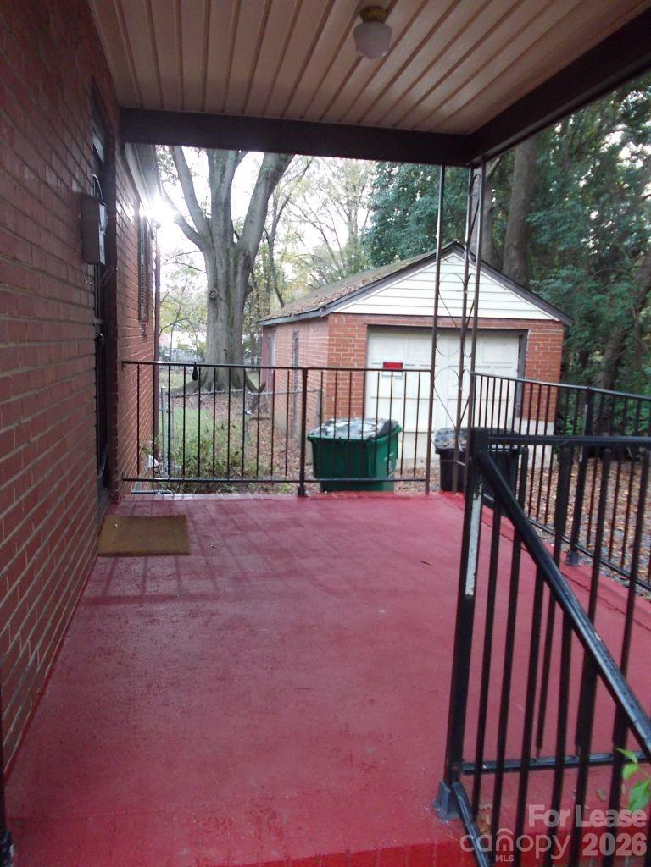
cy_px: 434
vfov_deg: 63.4
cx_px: 326
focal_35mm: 28
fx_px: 702
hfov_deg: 49.7
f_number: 2.7
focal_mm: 4
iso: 200
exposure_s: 1/25
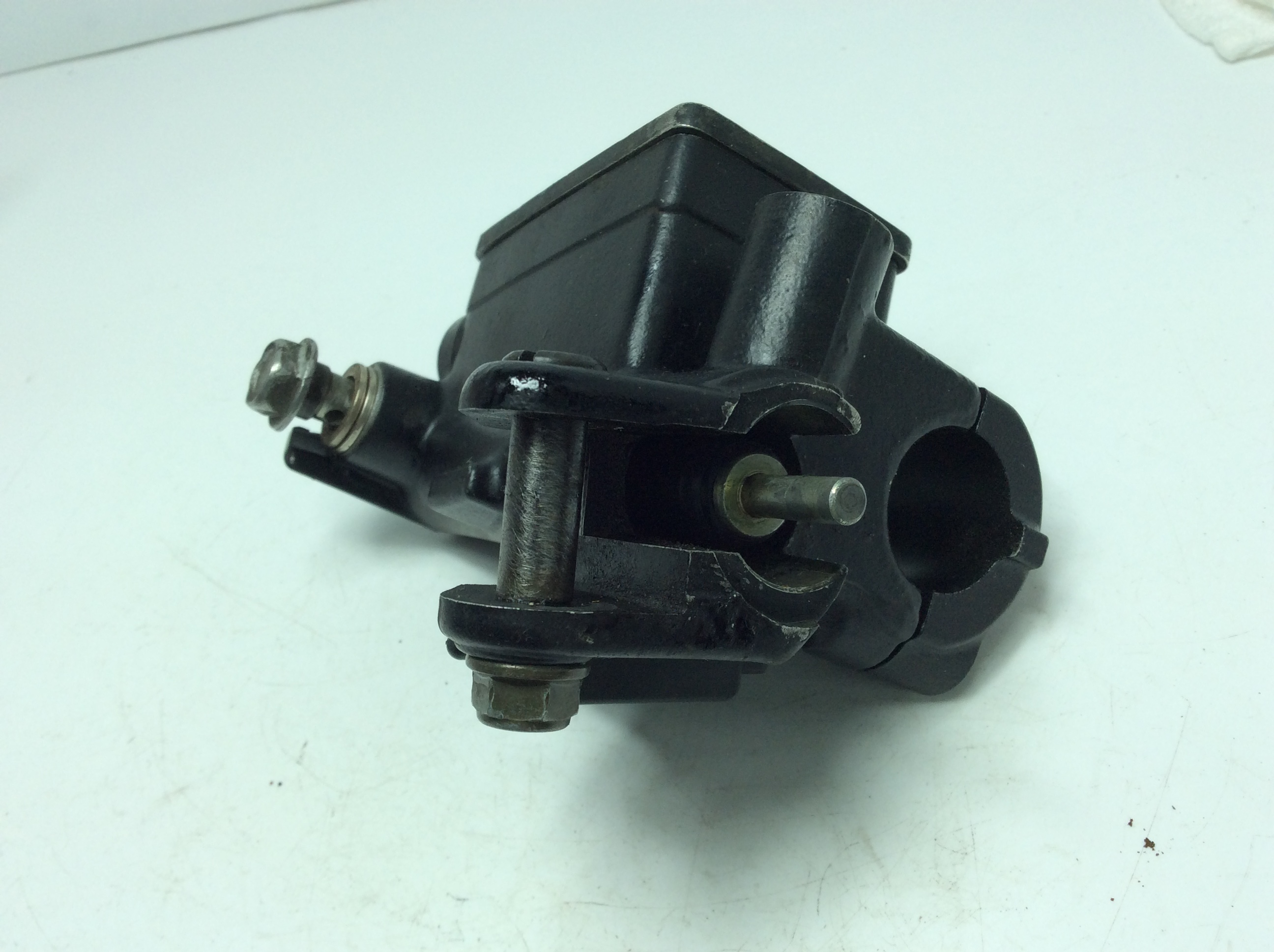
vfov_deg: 44.1
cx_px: 637
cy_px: 476
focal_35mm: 32
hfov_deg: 56.9
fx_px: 1176
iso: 32
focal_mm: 3.3
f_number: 2.4
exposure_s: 1/353
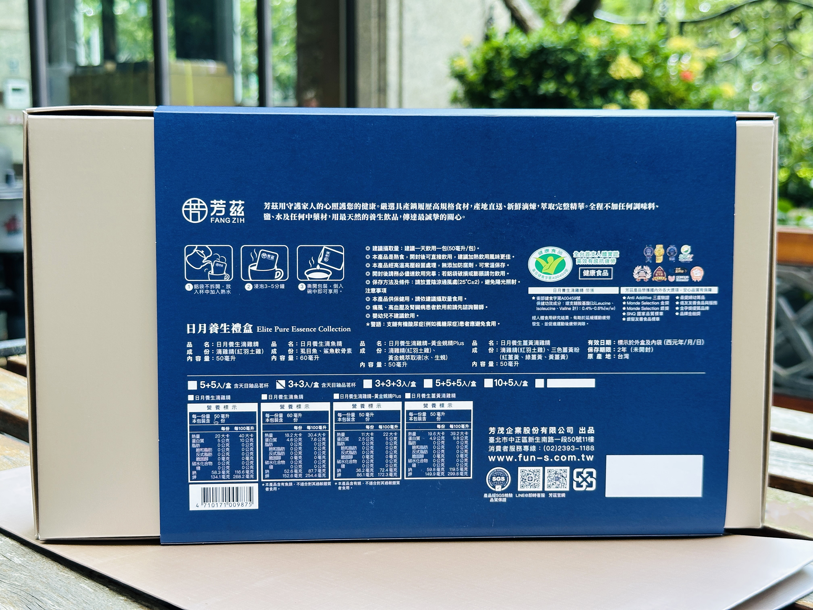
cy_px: 305
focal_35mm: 48
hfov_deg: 39.7
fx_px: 1127
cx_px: 406
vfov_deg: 30.3
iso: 80
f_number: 1.78
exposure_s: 1/121
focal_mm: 6.86
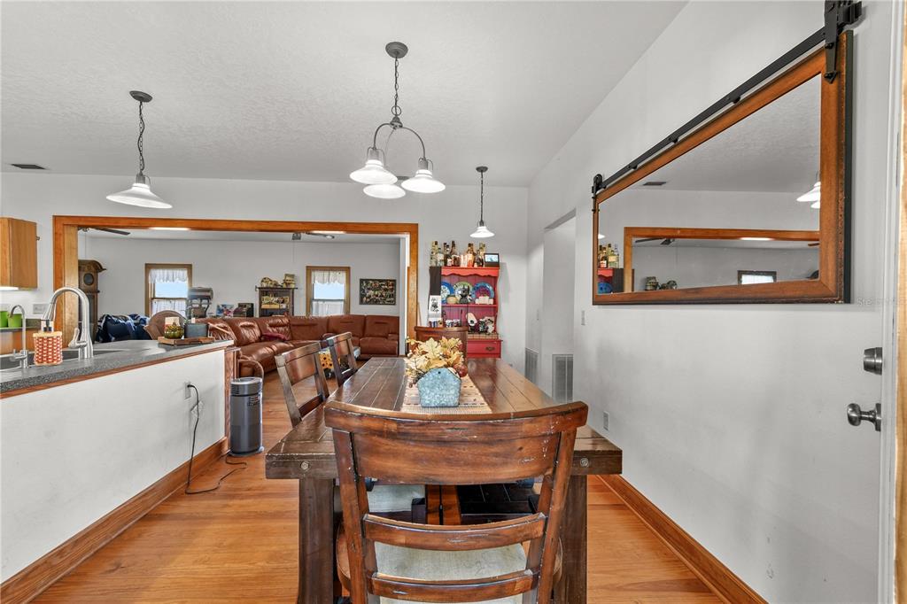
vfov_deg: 77.3
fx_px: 378
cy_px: 302
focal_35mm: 15
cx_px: 454
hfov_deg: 100.4
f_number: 7.1
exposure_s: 1.3
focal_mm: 10
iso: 100
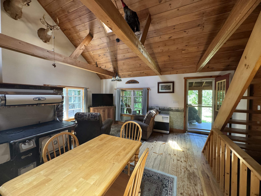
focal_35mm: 14
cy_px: 98
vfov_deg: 85.7
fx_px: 106
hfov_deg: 102.1
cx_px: 130
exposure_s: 1/60
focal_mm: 2.22
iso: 320
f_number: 2.2
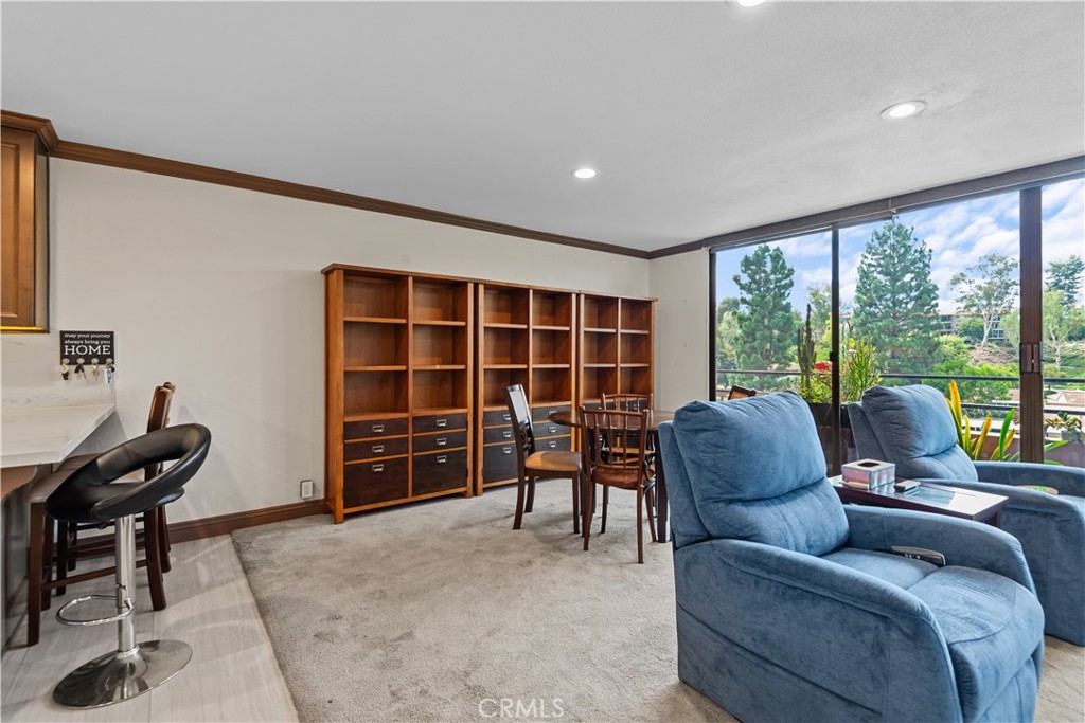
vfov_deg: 73.8
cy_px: 362
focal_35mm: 16
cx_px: 542
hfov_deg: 96.7
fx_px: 482
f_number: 7.1
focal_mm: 16
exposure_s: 1/3
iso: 200
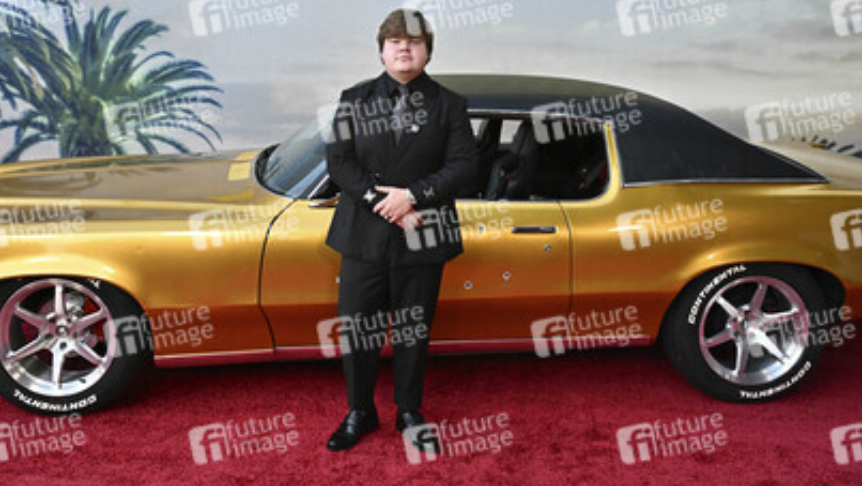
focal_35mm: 41
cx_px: 401
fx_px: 937
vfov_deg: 28.9
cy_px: 171
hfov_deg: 49.3
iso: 1600
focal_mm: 35
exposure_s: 1/320
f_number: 4.5
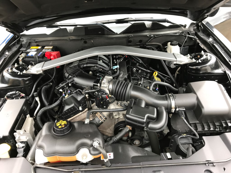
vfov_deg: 49.7
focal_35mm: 28
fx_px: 187
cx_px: 116
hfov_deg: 63.4
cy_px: 86
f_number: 1.8
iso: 40
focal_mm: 3.99
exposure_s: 1/120
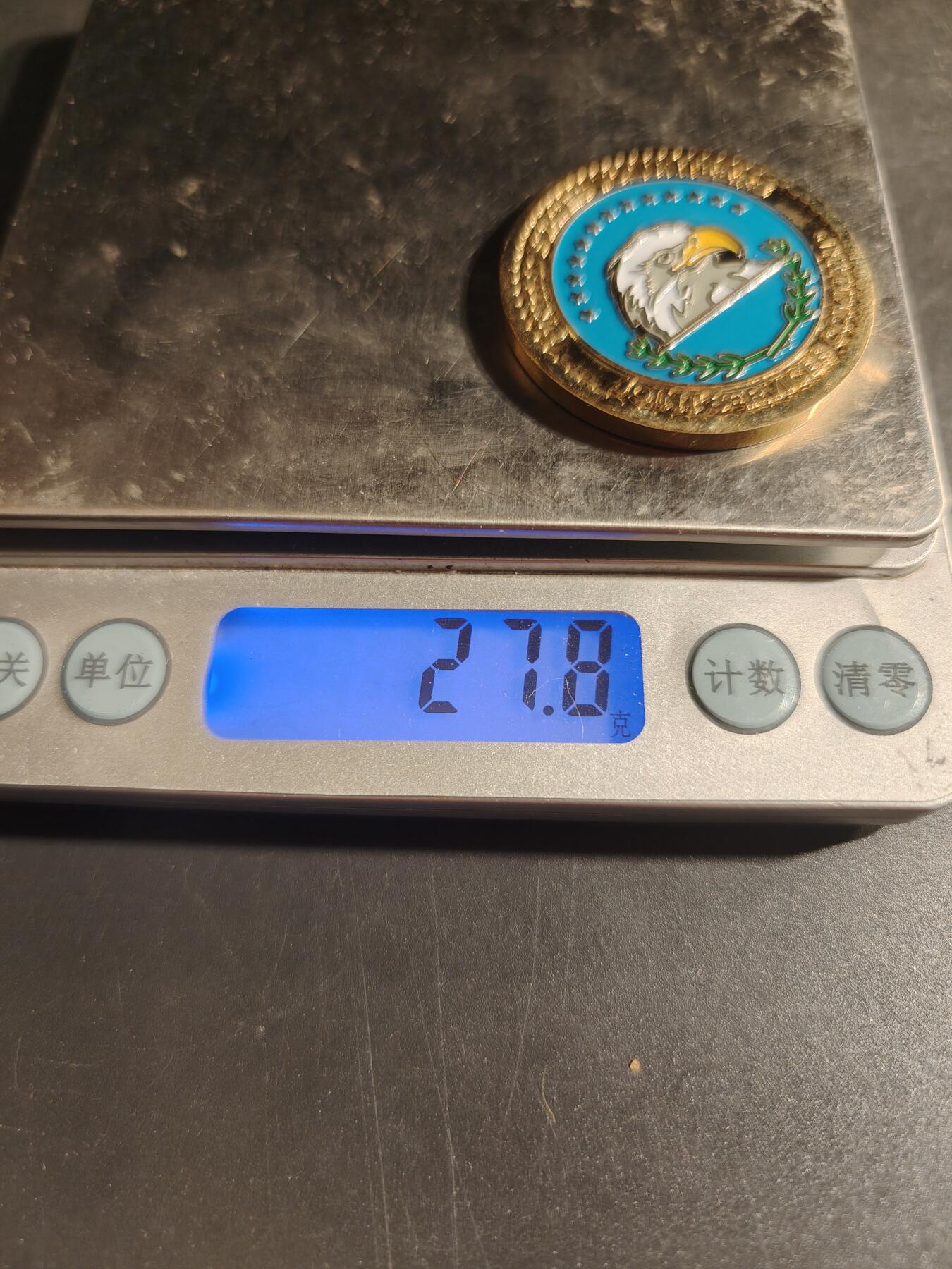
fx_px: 843
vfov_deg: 73.9
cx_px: 476
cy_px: 634
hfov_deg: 58.9
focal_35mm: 23
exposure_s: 1/170
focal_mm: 6.06
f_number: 1.6
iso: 250
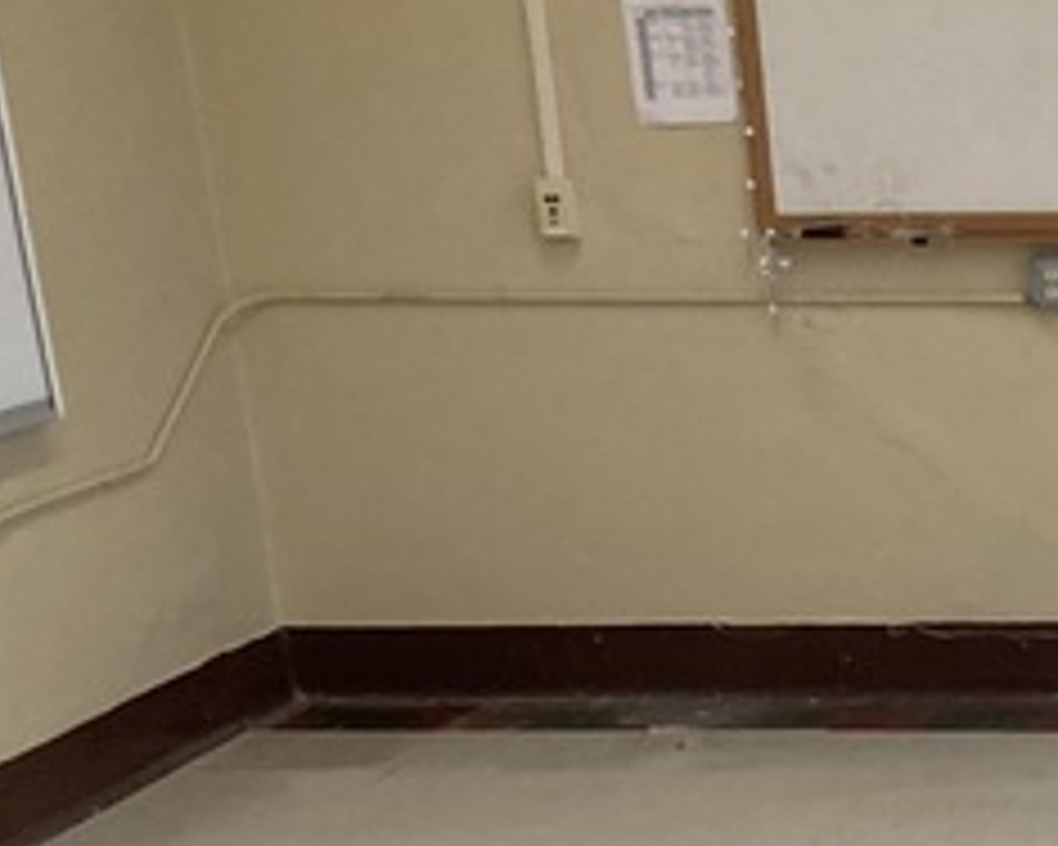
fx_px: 3726
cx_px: 1675
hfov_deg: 14.8
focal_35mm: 119
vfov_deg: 11.6
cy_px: 1688
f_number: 1.8
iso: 64
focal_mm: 3.99
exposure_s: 1/120
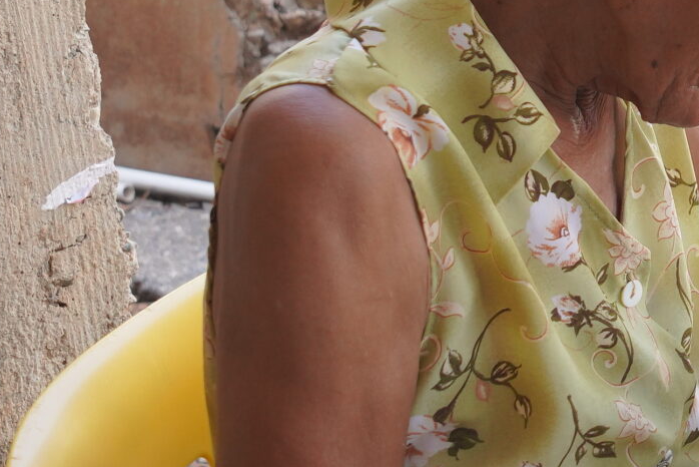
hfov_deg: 14.7
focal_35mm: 132
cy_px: 1
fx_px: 2564
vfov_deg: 10.3
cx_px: 962
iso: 500
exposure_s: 1/160
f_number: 4
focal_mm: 24
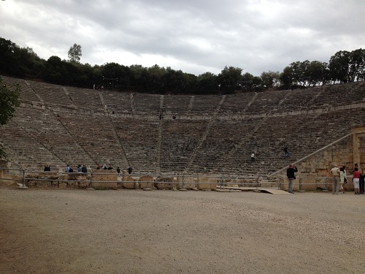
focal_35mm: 35
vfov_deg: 40.7
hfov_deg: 52.6
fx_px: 369
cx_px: 182
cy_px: 137
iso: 50
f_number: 2.4
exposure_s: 1/375
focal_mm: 4.28
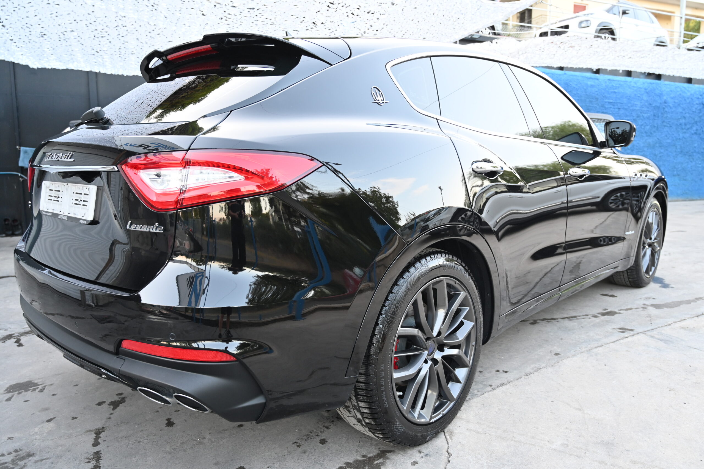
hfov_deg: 66.4
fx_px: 538
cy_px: 234
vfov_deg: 47.2
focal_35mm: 28
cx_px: 352
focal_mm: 27.5
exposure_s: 1/125
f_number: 4
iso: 800
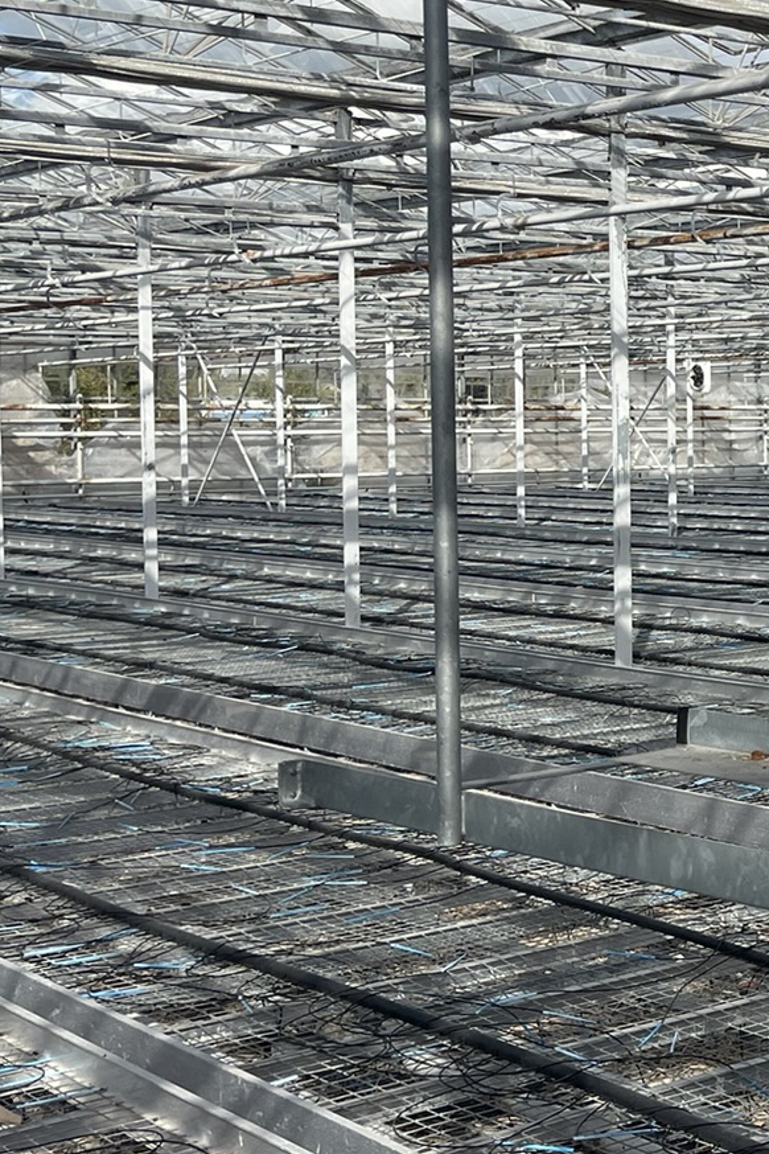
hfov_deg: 19.3
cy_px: 485
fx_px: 1954
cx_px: 1176
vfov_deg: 32.8
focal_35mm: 61
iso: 32
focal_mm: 5.1
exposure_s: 1/2717
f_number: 1.6
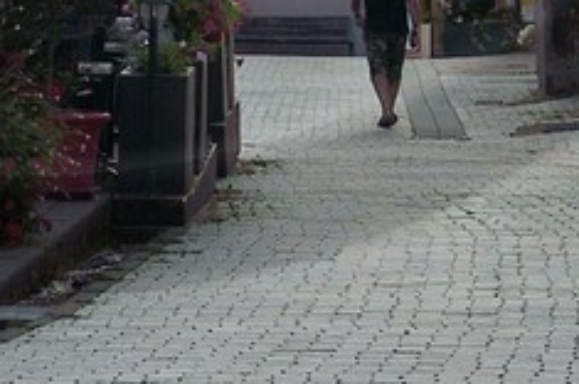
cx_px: 12
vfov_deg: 2.8
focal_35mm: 476
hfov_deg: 4.3
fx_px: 7645
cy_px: -726
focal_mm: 70
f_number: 11
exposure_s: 1/250
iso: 200
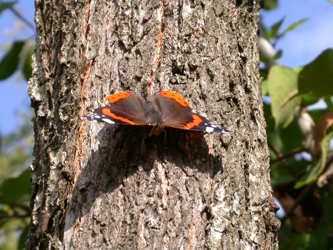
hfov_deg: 12.9
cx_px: 166
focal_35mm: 153
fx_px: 1472
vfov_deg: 9.7
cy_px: 125
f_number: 7.2
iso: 100
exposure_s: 1/153
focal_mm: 31.7
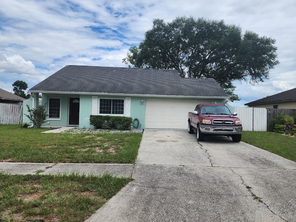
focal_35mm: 27
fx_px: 231
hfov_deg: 64.9
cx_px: 173
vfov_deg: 51.3
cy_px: 108
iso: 12
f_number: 1.8
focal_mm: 6.4
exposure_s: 1/1501
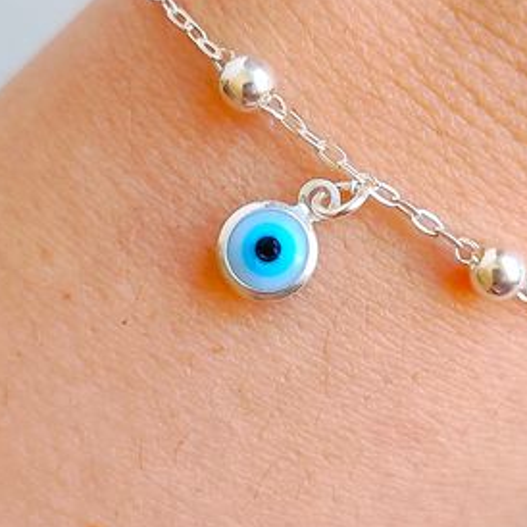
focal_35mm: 95
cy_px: 208
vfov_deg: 18.3
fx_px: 1636
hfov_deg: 18.3
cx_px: 269
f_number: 1.65
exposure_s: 1/100
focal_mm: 6.19
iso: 200
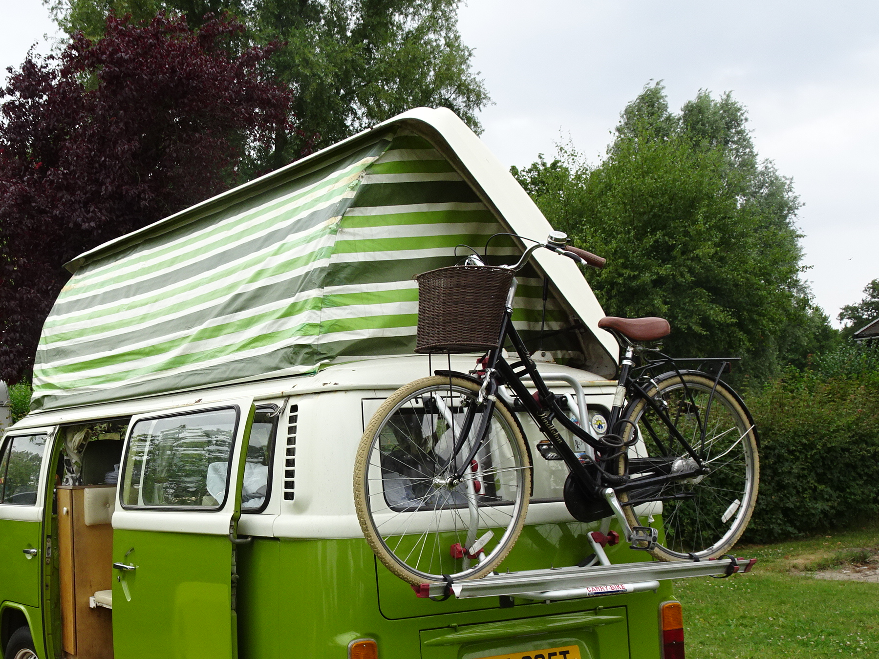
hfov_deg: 38.2
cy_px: 456
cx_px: 249
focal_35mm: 49
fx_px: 1244
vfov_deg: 29.4
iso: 80
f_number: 4
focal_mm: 5.79
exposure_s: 1/125
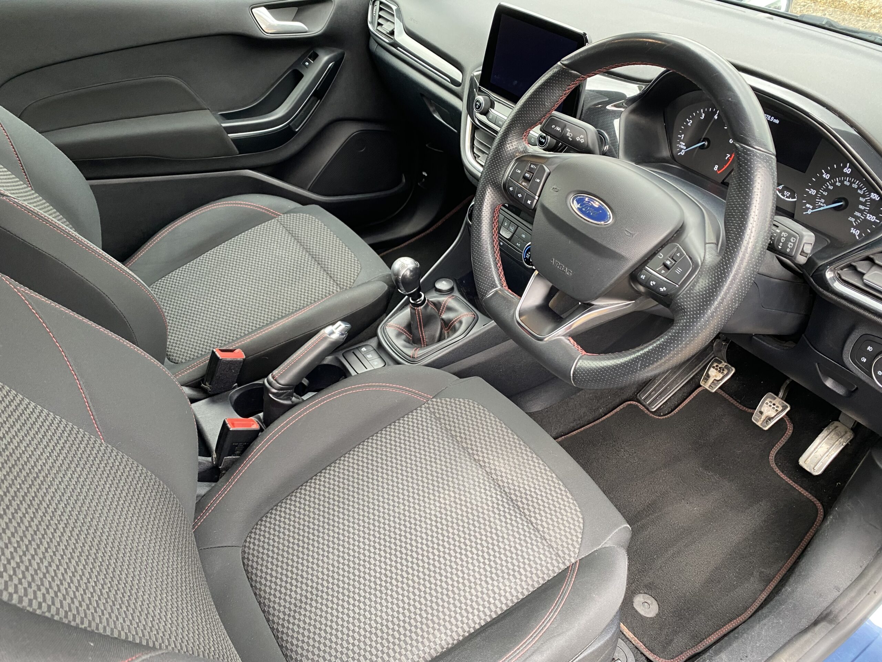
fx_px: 662
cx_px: 441
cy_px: 331
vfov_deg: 53.1
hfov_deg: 67.3
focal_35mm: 26
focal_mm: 4.25
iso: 200
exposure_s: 1/60
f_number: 1.8
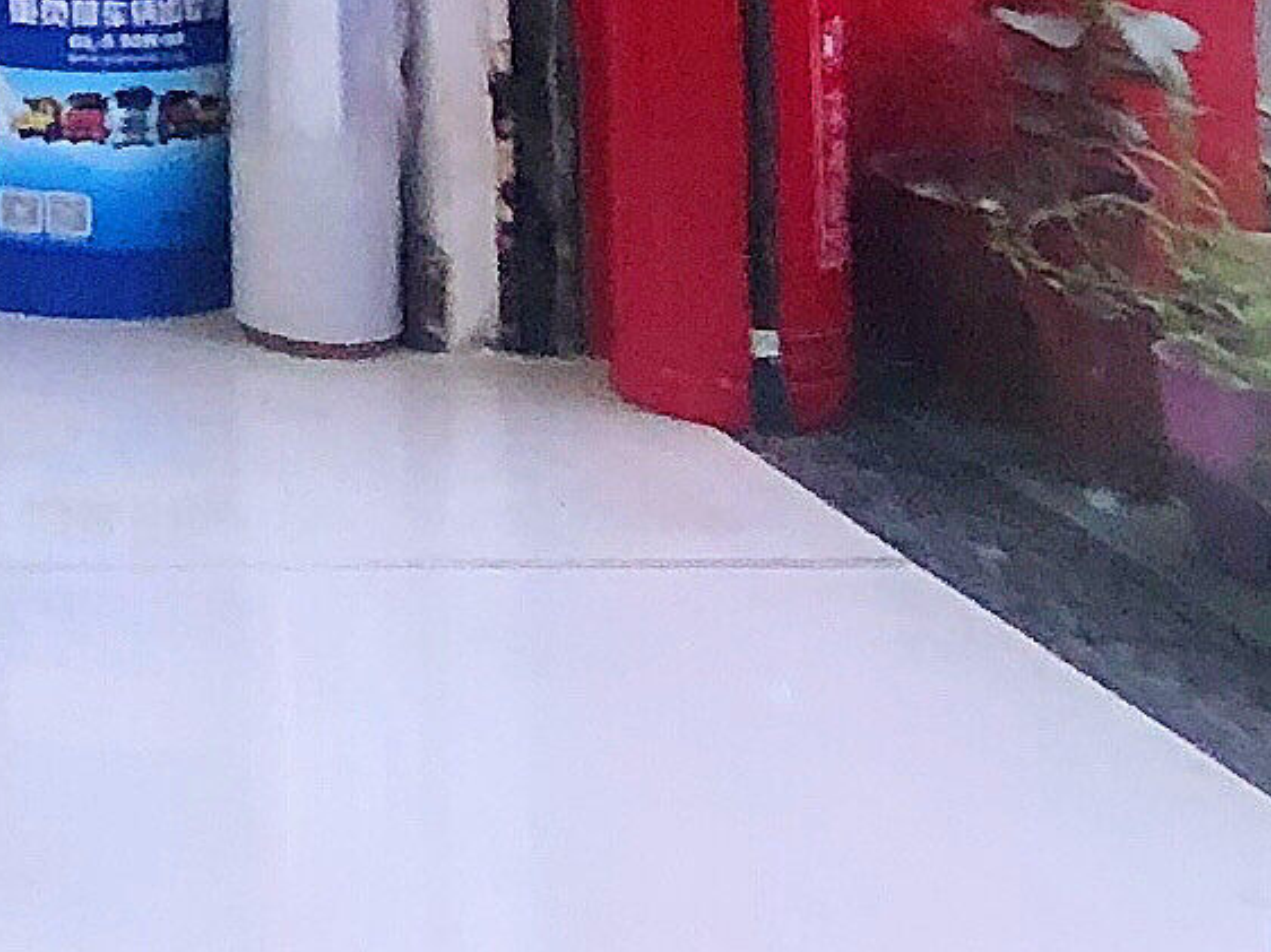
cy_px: -1739
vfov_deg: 6.8
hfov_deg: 8.0
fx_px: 7377
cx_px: -2906
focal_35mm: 201
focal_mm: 4
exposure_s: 1/17
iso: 50
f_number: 1.8
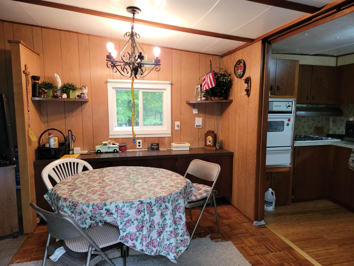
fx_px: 245
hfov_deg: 71.6
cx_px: 177
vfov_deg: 56.8
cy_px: 133
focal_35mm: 24
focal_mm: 6.7
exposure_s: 1/30
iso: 100
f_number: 1.8
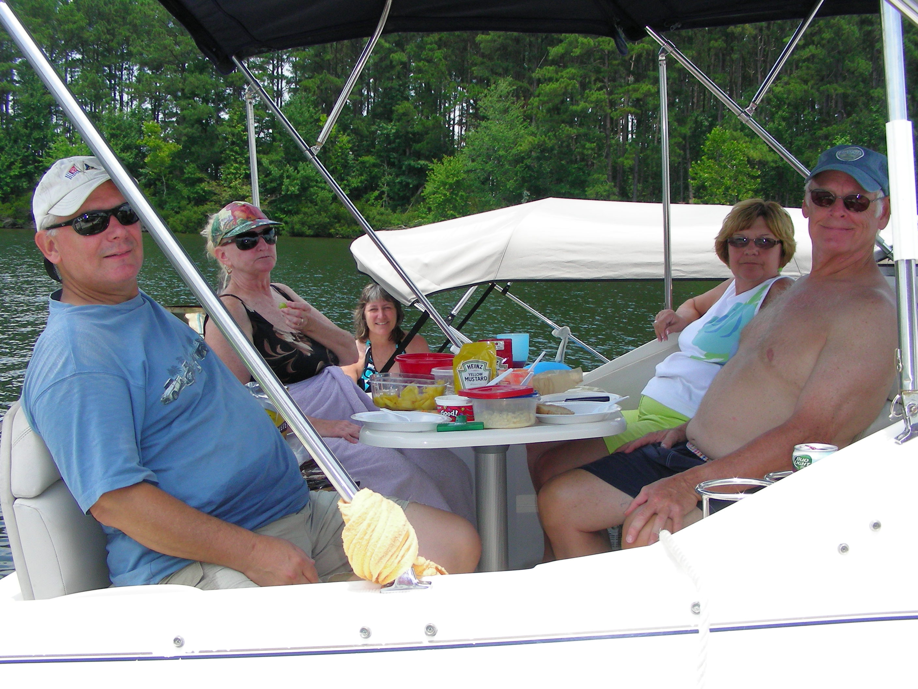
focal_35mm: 38
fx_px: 1008
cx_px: 459
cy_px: 344
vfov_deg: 37.7
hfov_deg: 49.0
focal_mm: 6.3
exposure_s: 1/344
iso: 50
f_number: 4
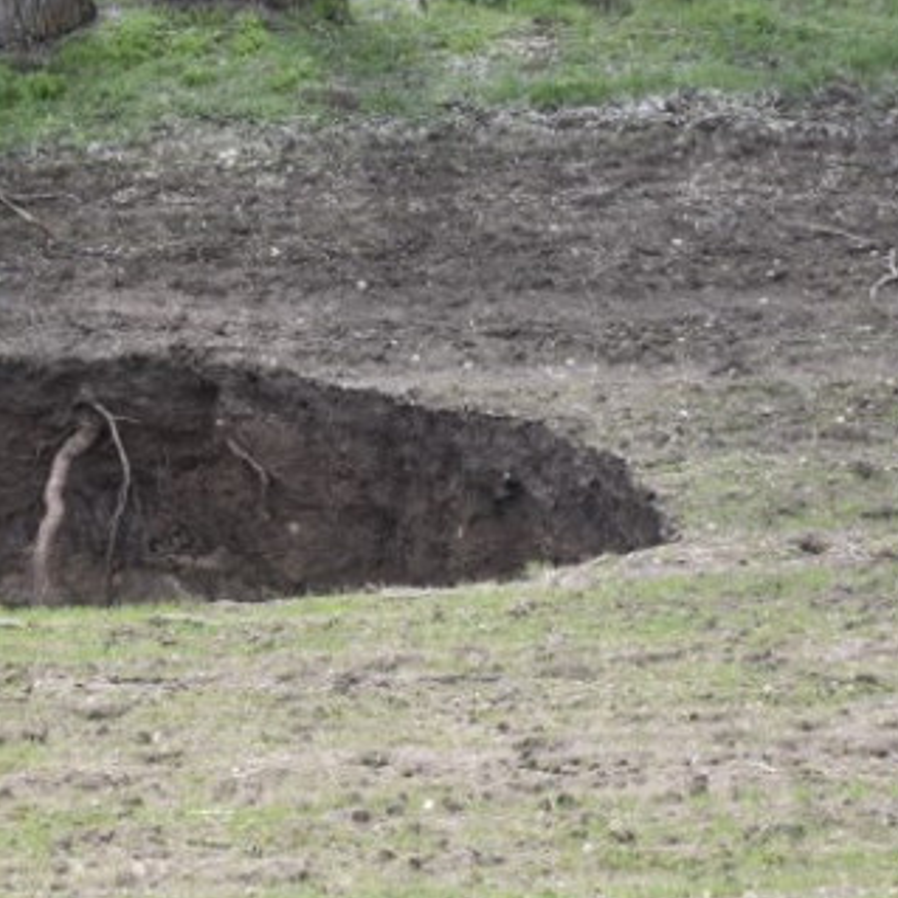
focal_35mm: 246
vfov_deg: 7.1
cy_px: 269
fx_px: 7220
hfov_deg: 7.1
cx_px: -96
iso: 640
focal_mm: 80
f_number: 8
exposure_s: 1/500
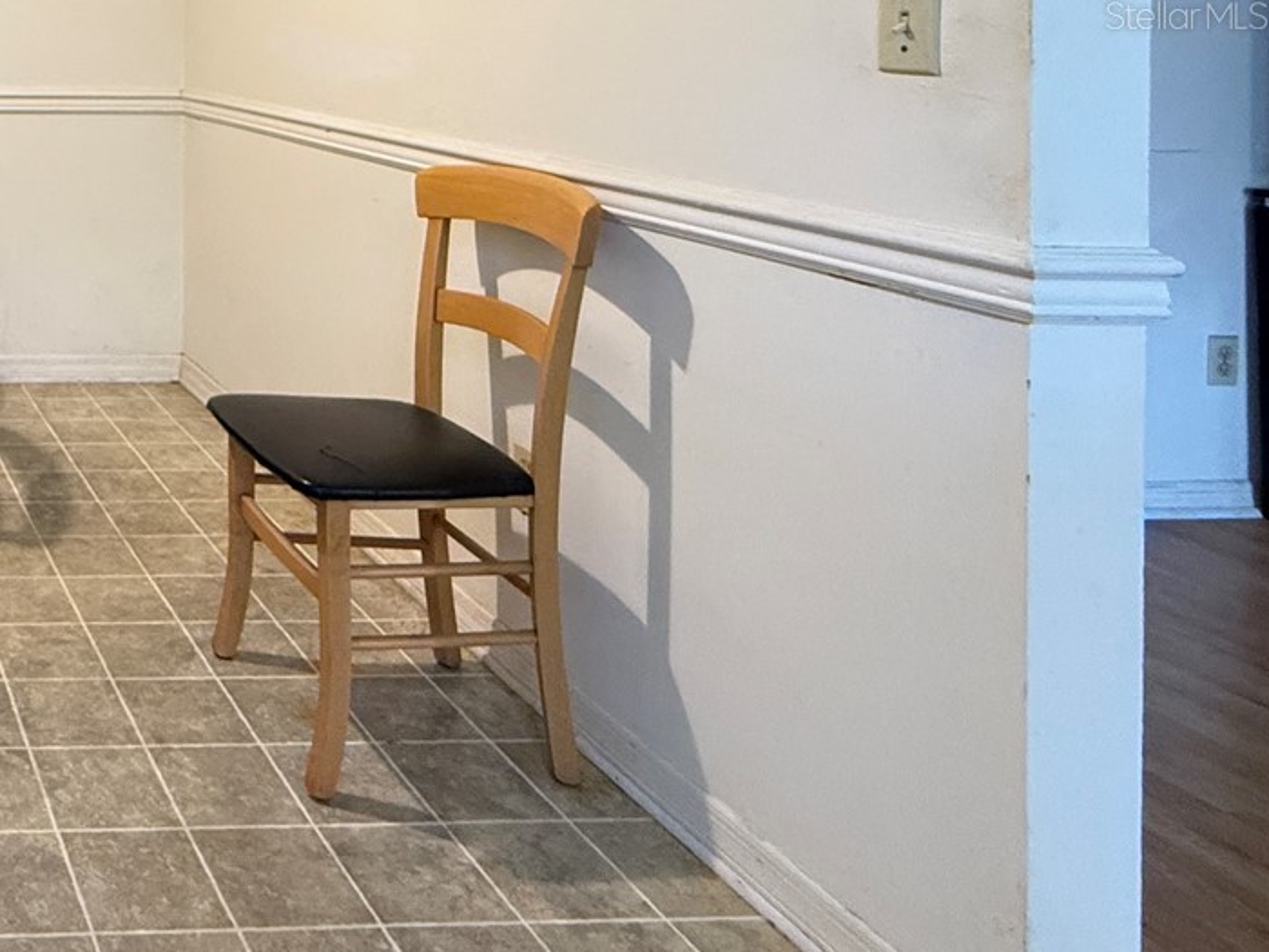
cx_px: -174
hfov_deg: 42.5
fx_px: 1173
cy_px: 15
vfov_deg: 39.3
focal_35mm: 32
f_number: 2.2
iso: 400
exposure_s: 1/60
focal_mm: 2.22
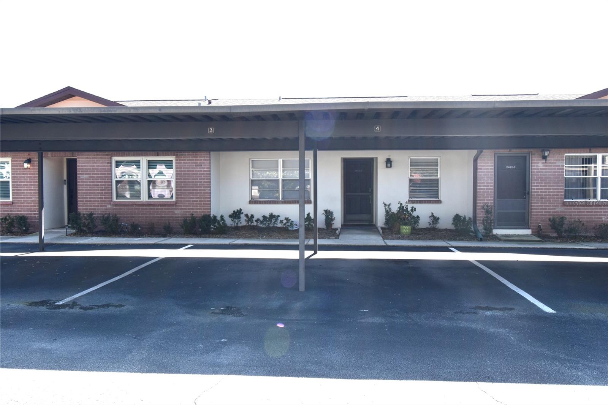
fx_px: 507
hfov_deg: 61.9
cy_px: 202
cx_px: 304
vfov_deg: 43.6
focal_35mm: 30
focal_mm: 20
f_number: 8
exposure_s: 1/250
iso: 250
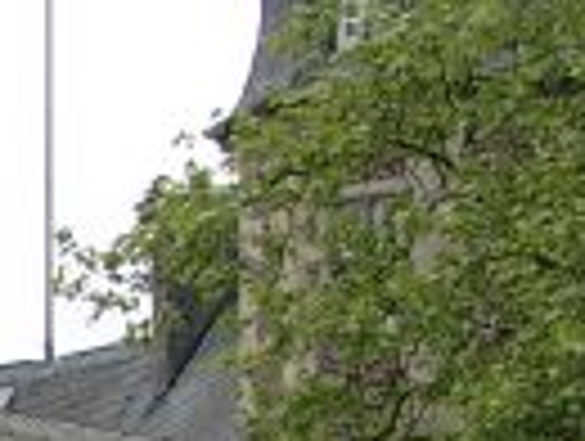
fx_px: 8940
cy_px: 810
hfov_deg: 3.6
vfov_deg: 2.8
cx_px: -1174
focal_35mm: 528
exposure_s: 1/238
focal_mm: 17.86
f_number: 4
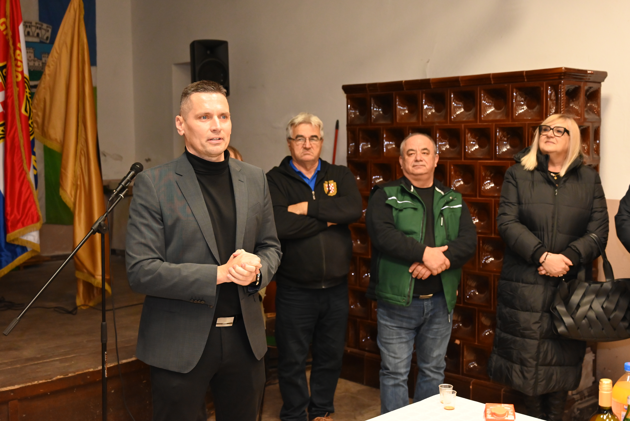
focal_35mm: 45
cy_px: 210
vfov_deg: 29.9
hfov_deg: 43.6
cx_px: 315
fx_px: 788
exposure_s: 1/60
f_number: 4
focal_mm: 45
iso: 3200
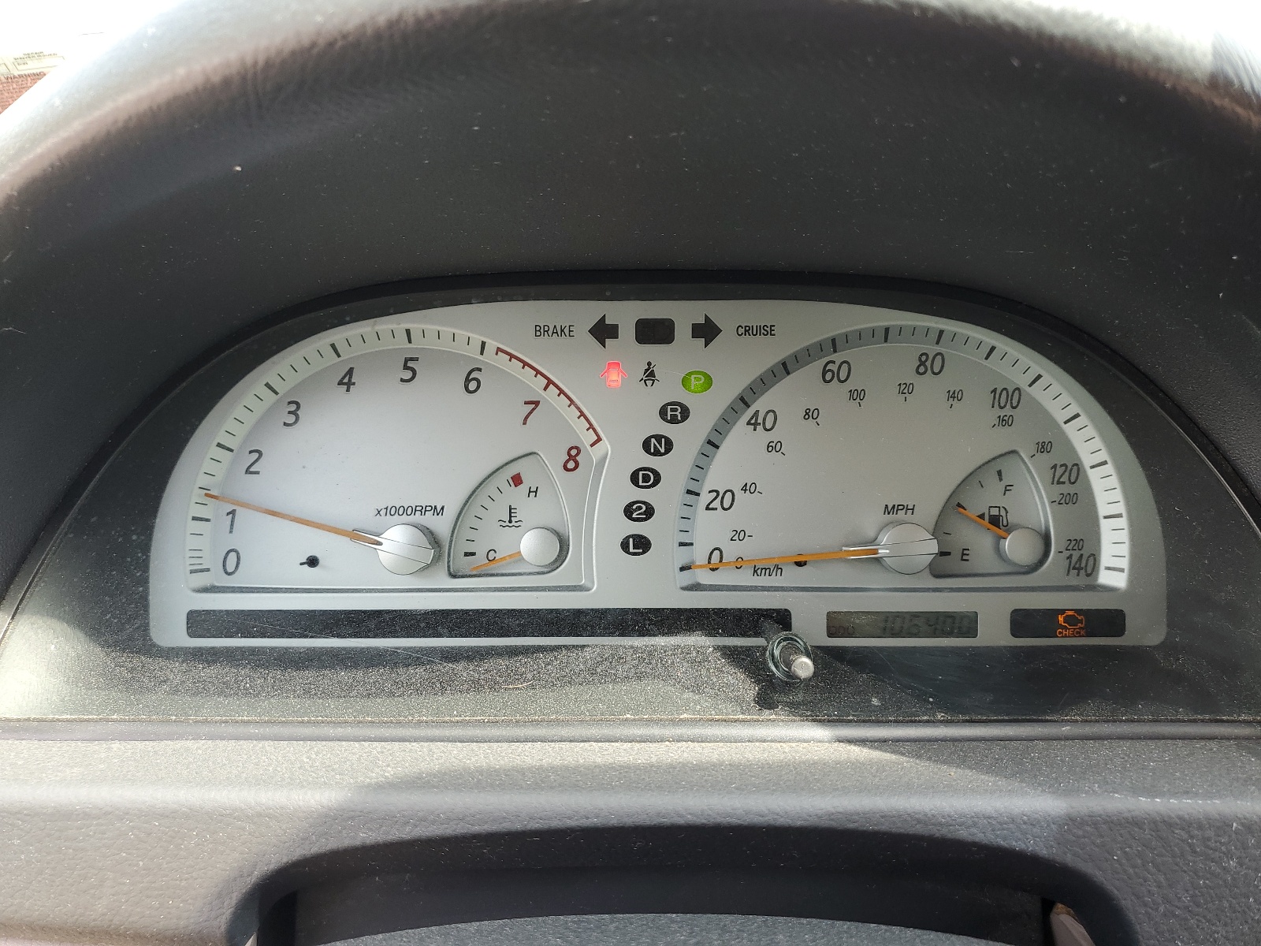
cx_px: 630
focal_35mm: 26
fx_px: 947
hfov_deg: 67.3
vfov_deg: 53.1
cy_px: 473
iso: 50
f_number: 1.5
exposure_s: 1/169
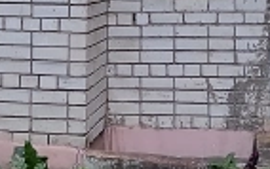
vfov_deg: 7.4
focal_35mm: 175
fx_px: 1289
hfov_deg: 11.8
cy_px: -68
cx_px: -7
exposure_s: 1/50
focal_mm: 4.71
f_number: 1.7
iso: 80
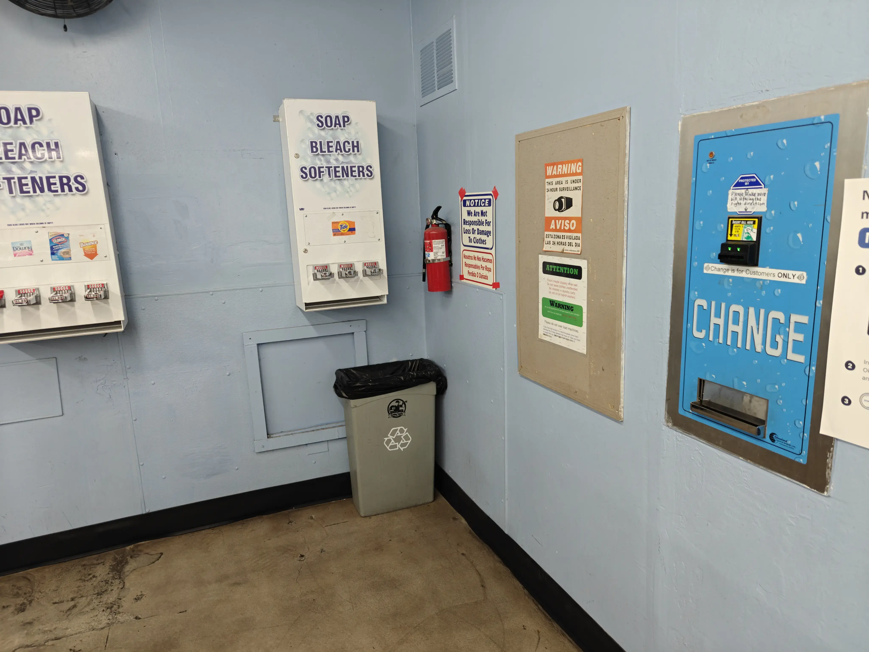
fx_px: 577
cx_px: 434
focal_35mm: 23
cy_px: 326
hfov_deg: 73.9
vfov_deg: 58.9
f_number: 1.6
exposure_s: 1/120
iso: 320
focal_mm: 6.06
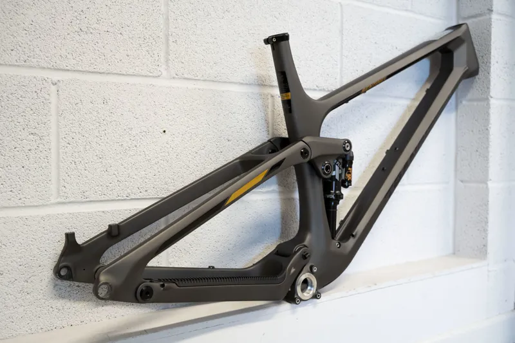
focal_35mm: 37
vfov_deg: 35.9
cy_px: 172
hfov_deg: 51.9
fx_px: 529
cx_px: 258
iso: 1250
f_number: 5
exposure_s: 1/50
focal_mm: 37
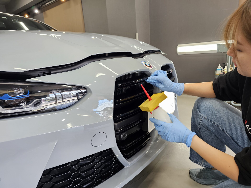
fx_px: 167
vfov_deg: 58.9
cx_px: 126
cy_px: 94
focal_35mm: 23
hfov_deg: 73.9
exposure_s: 1/182
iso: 200
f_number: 1.7
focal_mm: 6.3
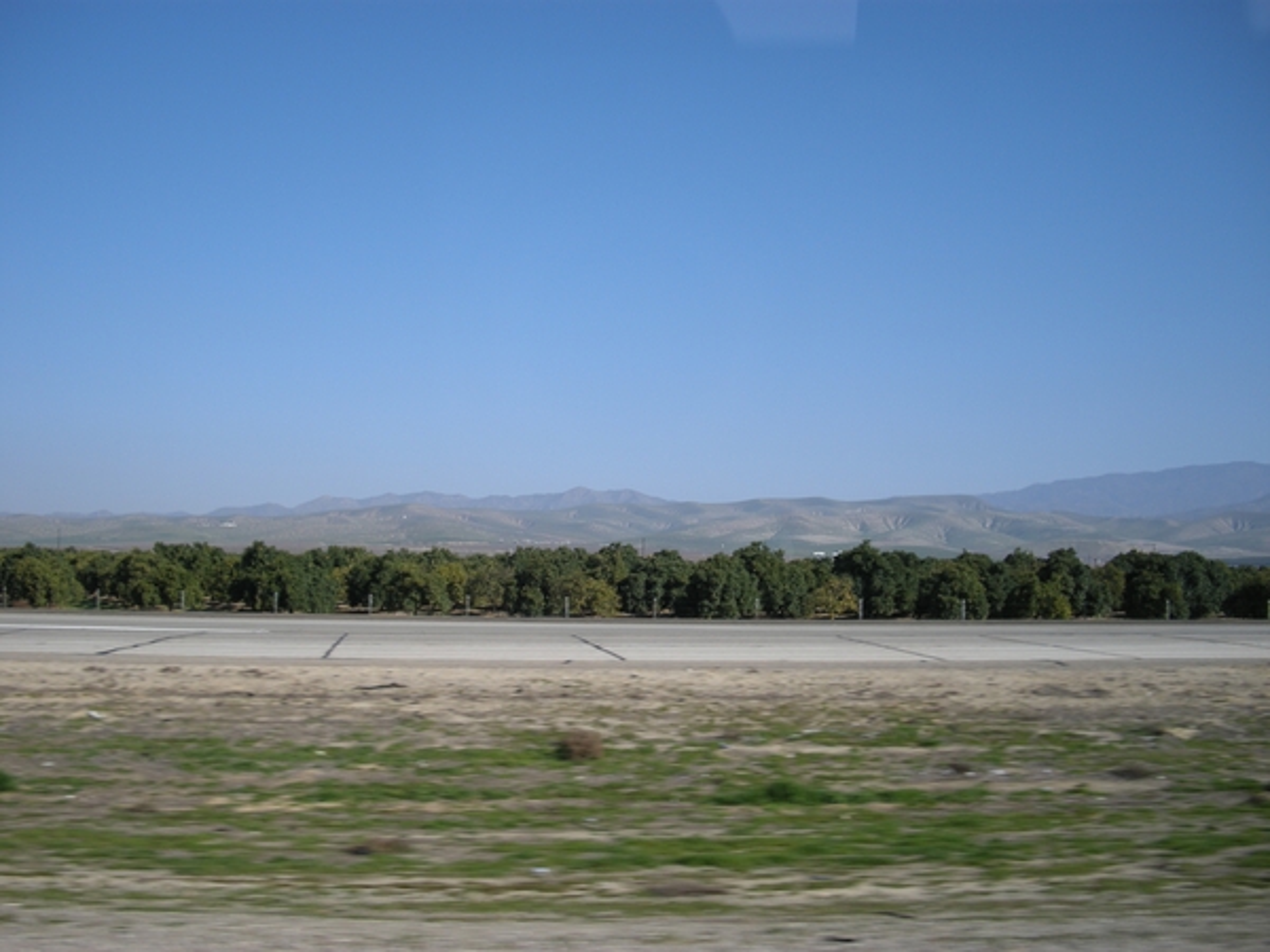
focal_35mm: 37
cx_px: 635
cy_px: 476
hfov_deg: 50.1
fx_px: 1357
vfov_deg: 38.7
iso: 64
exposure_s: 1/304
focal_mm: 7.9
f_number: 2.8
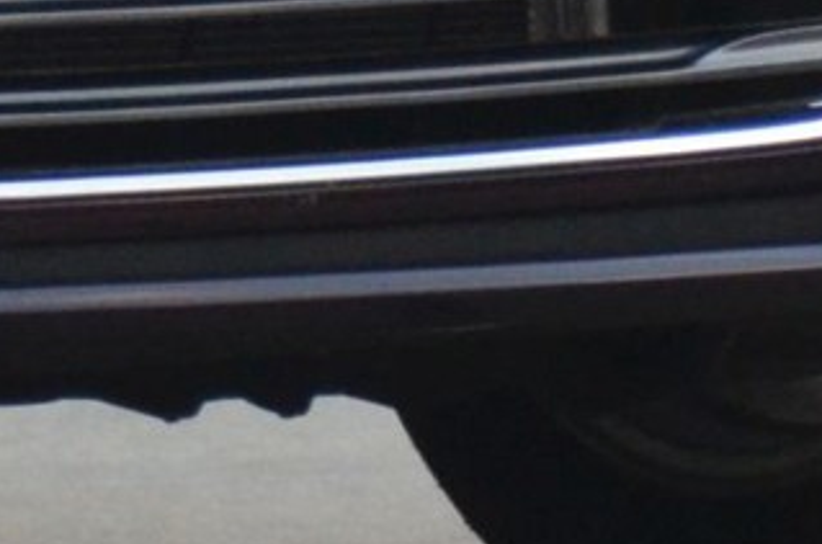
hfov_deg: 1.0
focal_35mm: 1997
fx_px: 45485
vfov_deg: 0.7
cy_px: -936
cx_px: -1458
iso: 1600
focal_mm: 170
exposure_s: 1/400
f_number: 5.6
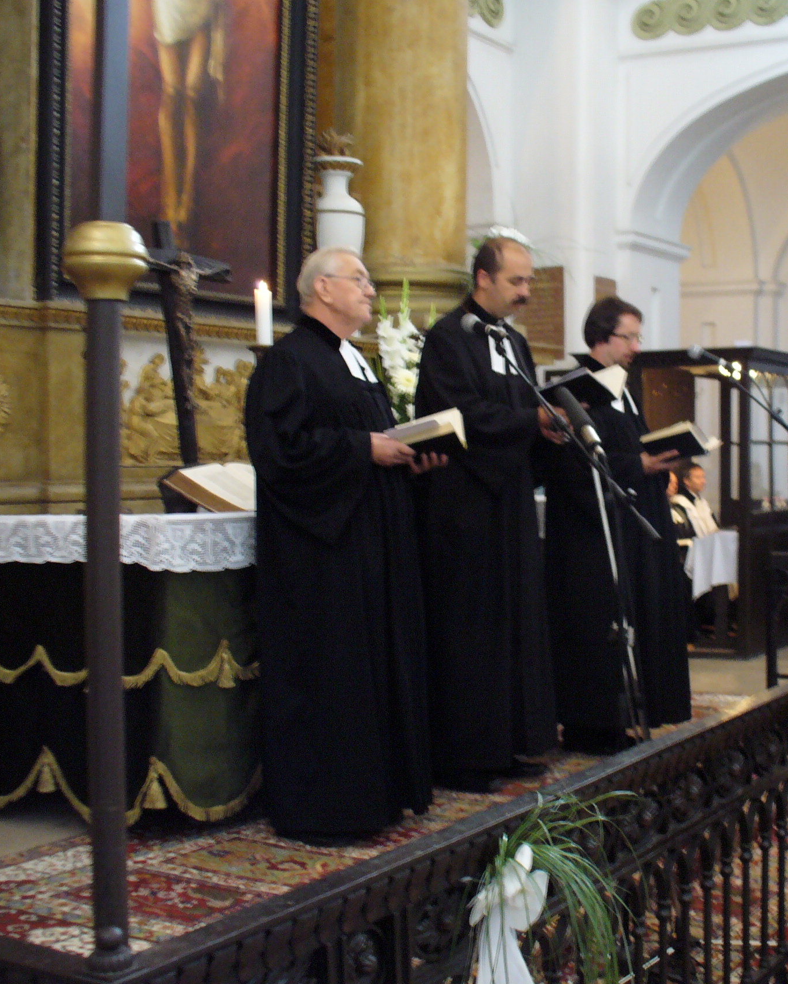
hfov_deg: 30.3
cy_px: 497
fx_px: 1428
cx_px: 592
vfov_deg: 38.0
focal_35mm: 49
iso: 200
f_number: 2.8
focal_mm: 6.1
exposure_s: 1/8
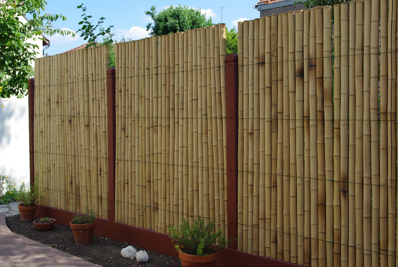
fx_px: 509
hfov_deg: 42.7
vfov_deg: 29.3
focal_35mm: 46
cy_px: 134
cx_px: 199
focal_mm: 30.63
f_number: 6.7
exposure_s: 1/125
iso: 100
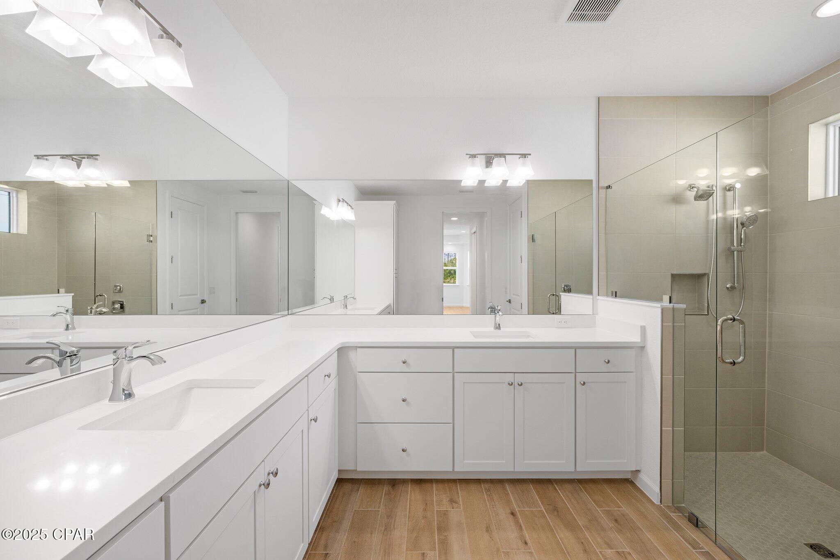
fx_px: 327
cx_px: 420
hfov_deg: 104.3
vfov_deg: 81.2
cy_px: 280
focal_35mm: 14
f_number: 10
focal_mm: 14
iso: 500
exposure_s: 1/6
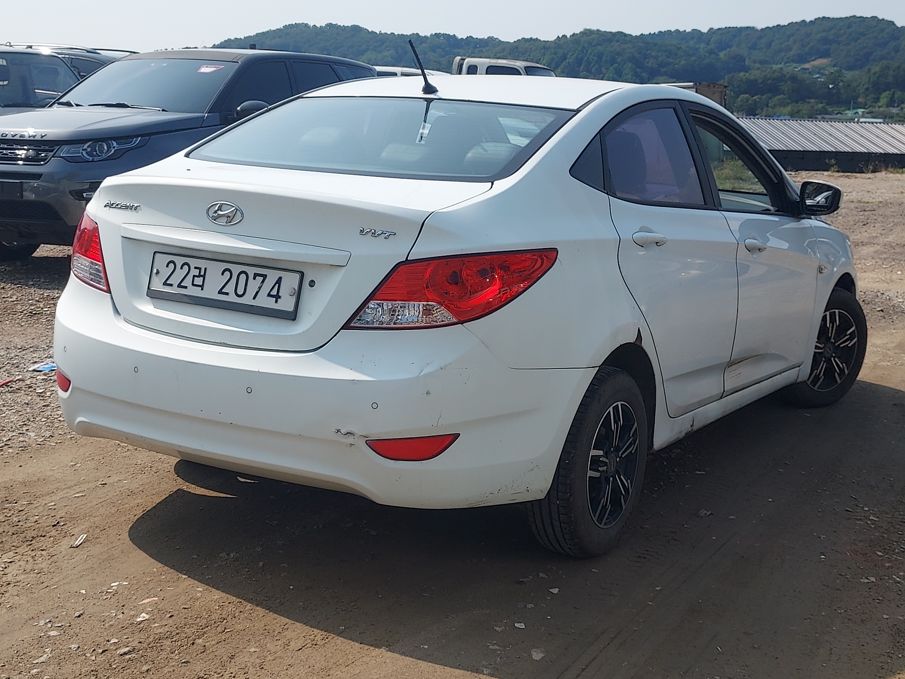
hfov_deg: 71.6
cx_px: 452
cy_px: 340
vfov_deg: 56.8
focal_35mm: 24
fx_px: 627
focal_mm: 4.6
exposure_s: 1/1500
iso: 40
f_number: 1.8
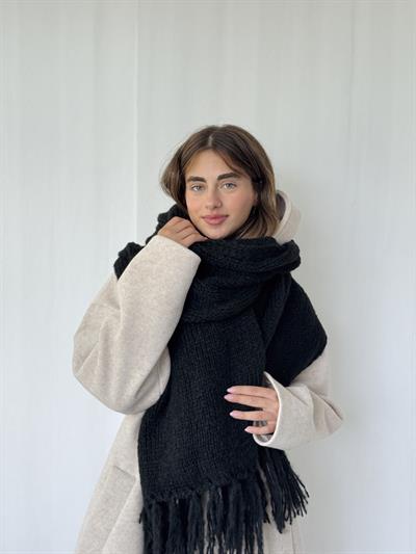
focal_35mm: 48
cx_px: 208
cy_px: 277
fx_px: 769
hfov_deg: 30.3
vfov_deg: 39.6
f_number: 1.78
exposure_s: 1/121
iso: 80
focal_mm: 6.76
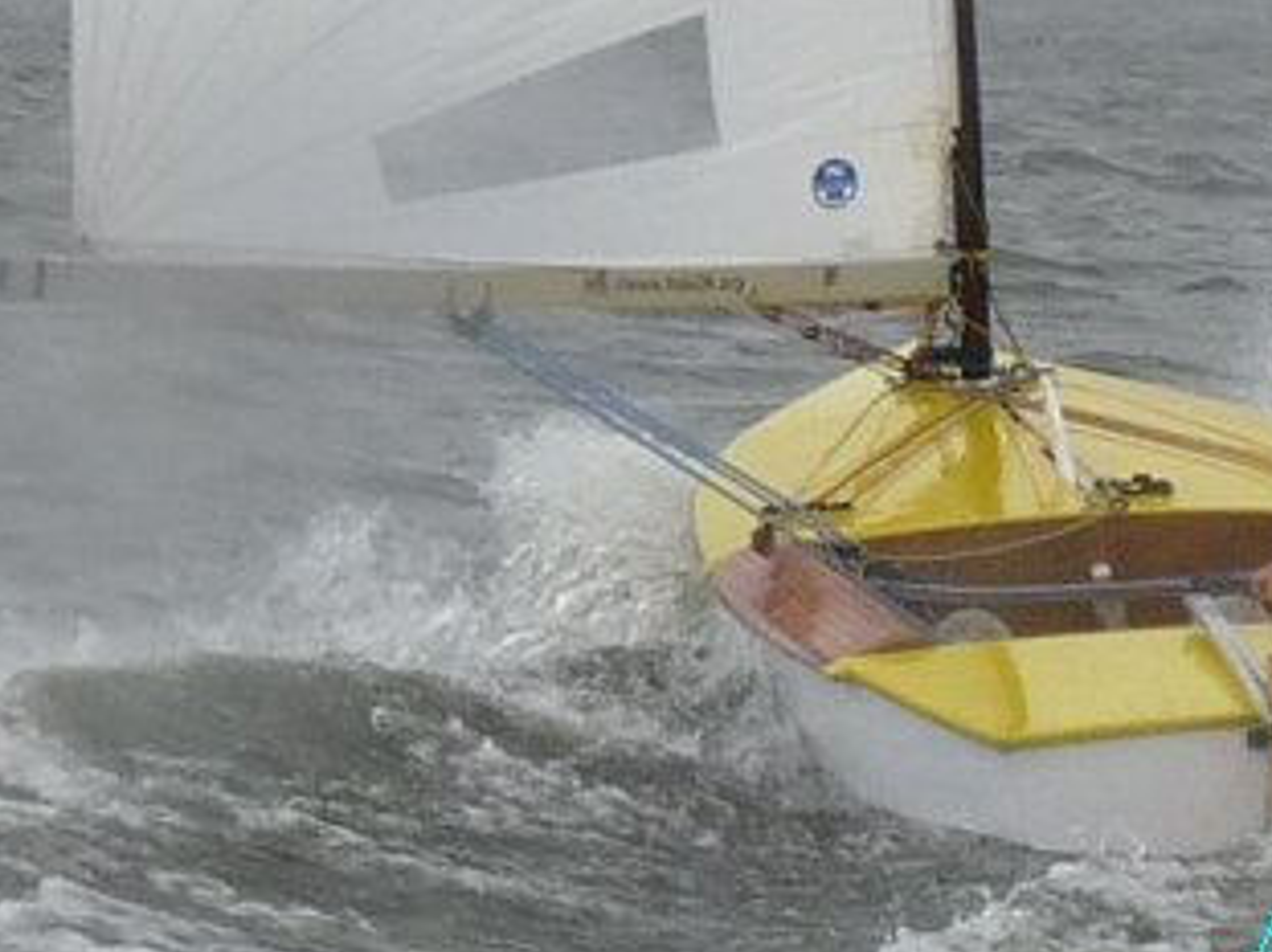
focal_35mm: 138
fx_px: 5069
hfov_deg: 14.3
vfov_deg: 10.6
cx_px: 736
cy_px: -12
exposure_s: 1/250
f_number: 5
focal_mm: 8.5
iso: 100
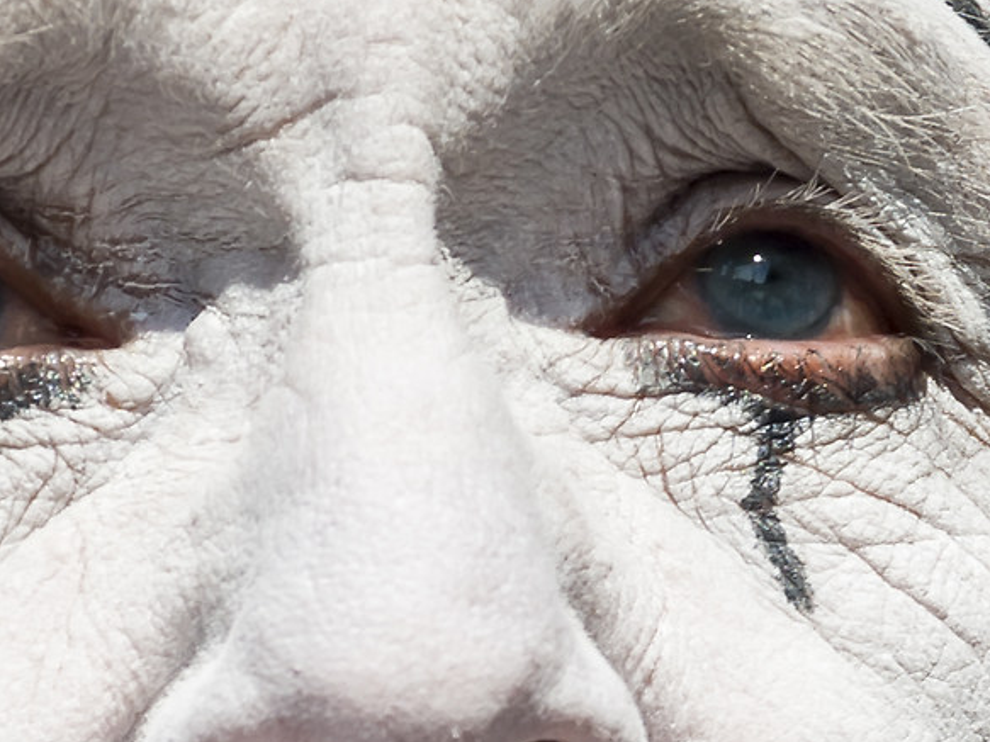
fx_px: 20730
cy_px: 1022
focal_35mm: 725
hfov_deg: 2.7
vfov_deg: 2.0
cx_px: -146
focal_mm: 122
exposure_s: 1/400
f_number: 8
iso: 140
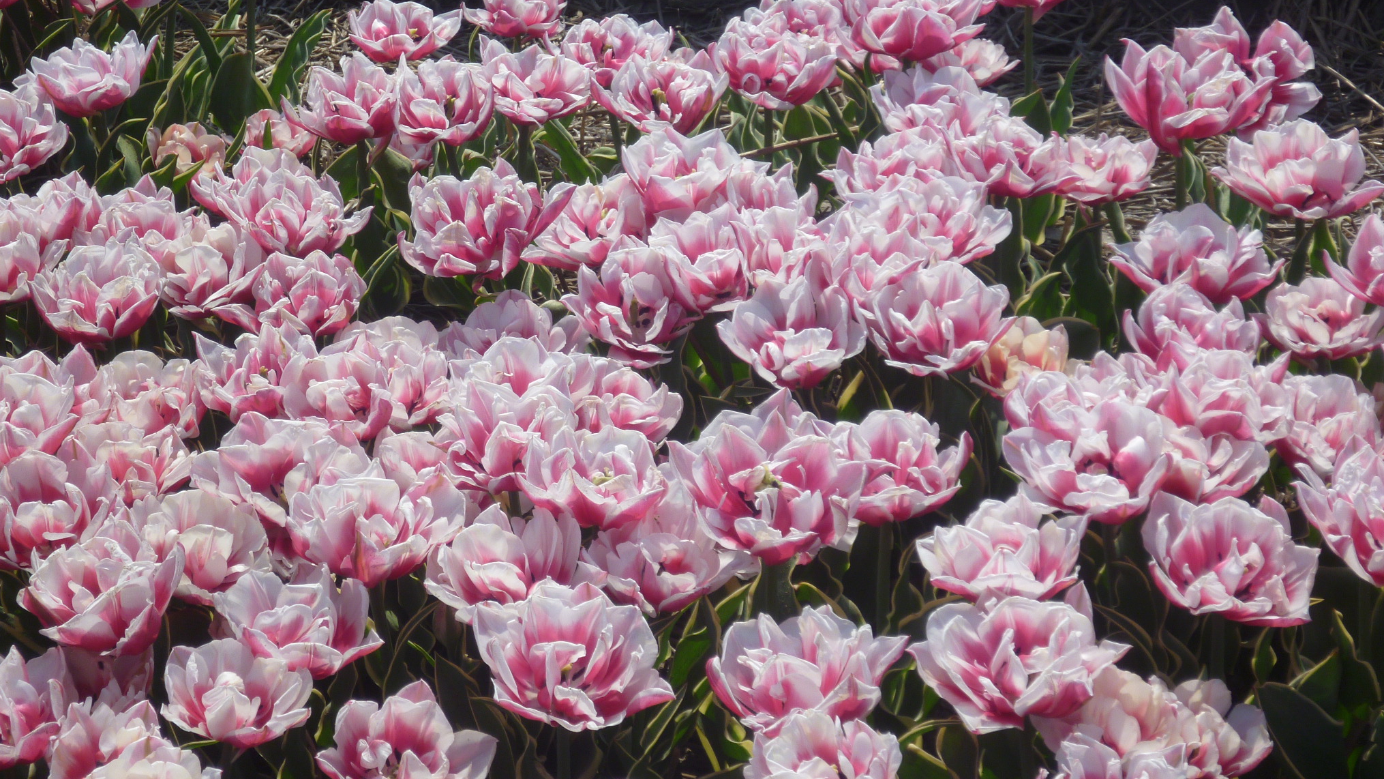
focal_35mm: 111
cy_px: 396
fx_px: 4074
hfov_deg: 19.3
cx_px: 693
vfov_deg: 10.9
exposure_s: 1/500
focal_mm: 18
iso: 80
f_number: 5.6
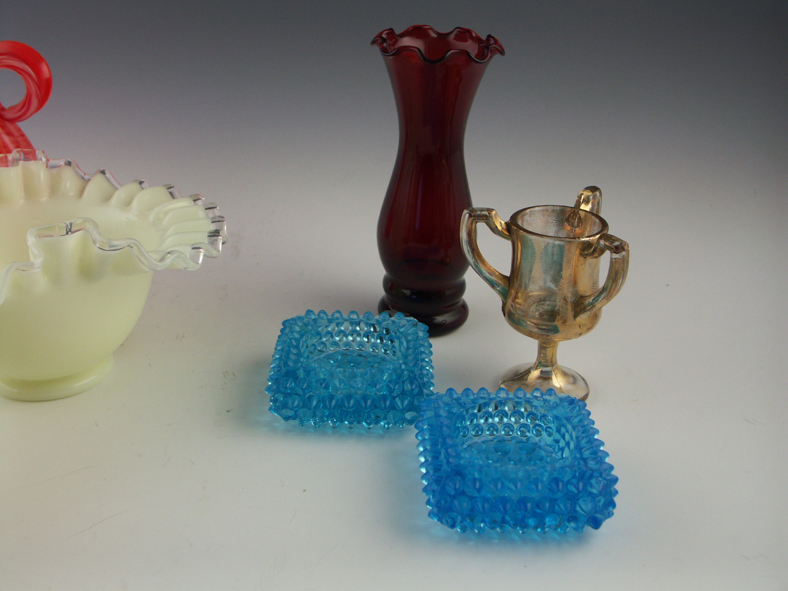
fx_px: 911
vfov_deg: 36.0
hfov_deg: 46.8
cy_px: 296
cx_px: 394
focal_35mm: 40
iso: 100
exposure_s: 1/80
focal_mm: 10.26
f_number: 3.2
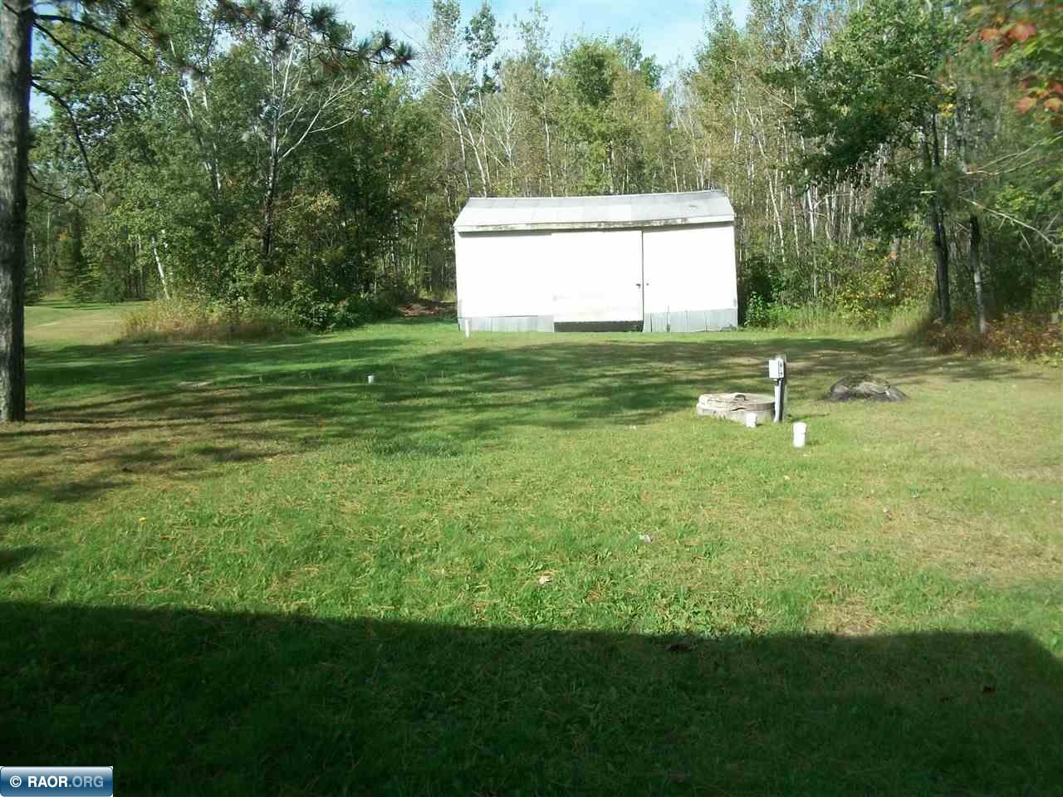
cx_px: 532
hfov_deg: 56.8
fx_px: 983
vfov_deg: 44.2
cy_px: 398
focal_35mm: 32
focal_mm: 5.7
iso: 80
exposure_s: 1/250
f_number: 5.5
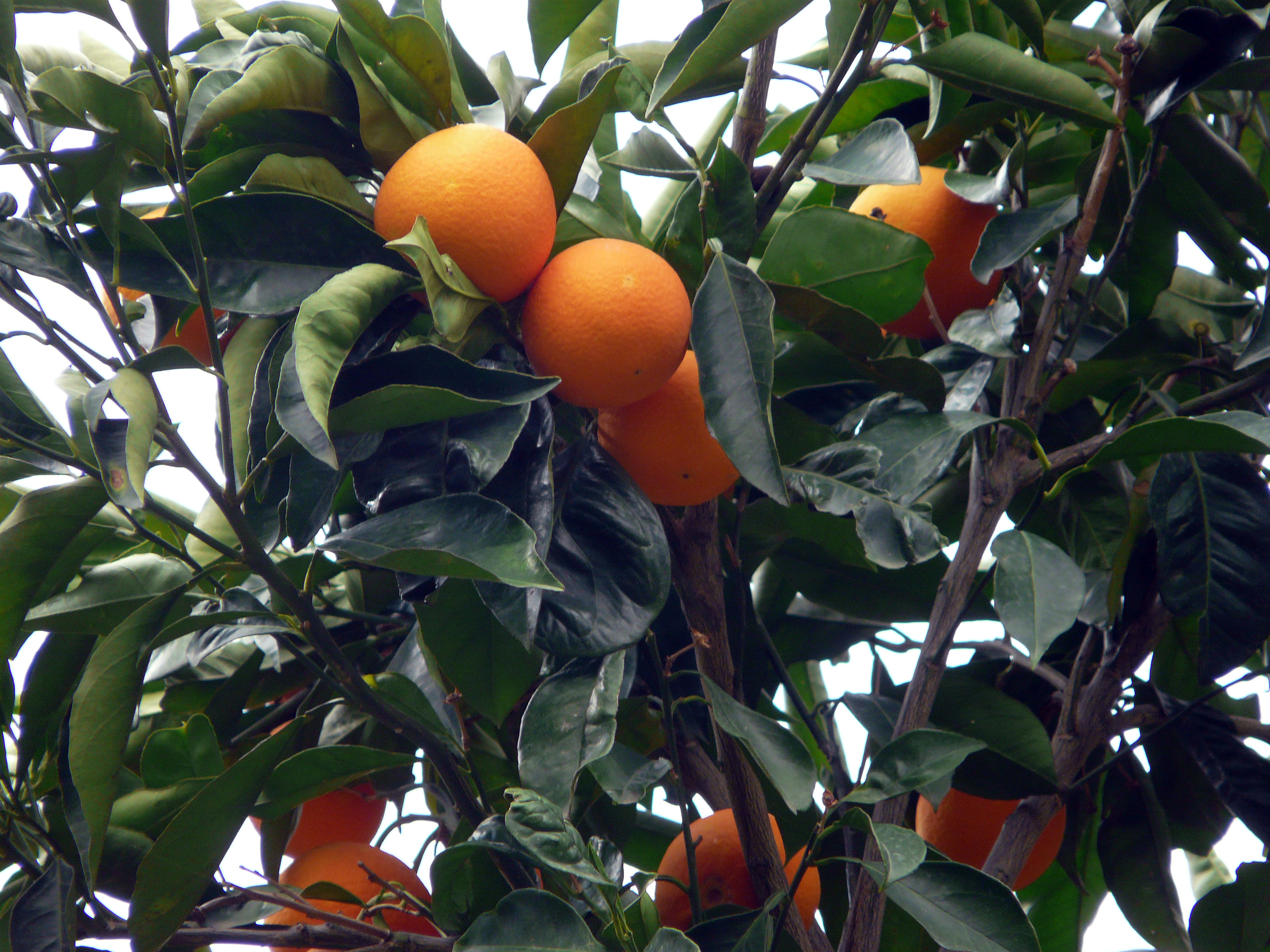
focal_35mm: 504
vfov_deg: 3.0
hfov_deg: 3.9
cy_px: 476
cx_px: 635
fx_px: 18491
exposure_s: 1/100
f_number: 4.2
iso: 100
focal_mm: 82.8
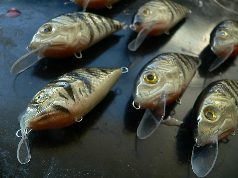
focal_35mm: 36
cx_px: 119
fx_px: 247
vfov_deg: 39.6
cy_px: 89
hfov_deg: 51.4
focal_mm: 6
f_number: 2.8
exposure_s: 1/80
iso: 100
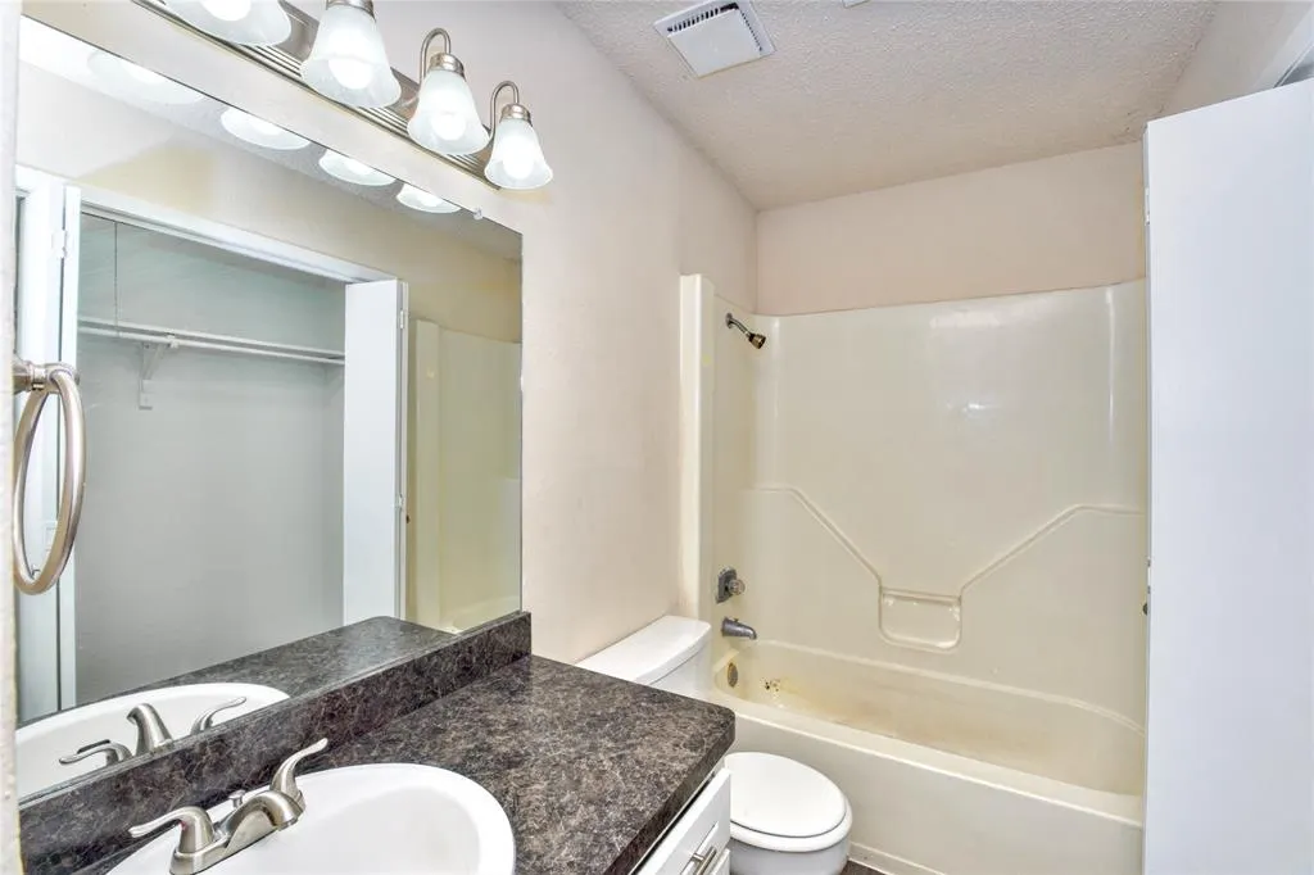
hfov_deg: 100.4
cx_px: 657
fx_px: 547
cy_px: 438
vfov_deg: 77.3
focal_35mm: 15
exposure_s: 1/250
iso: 100
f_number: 5.6
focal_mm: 10
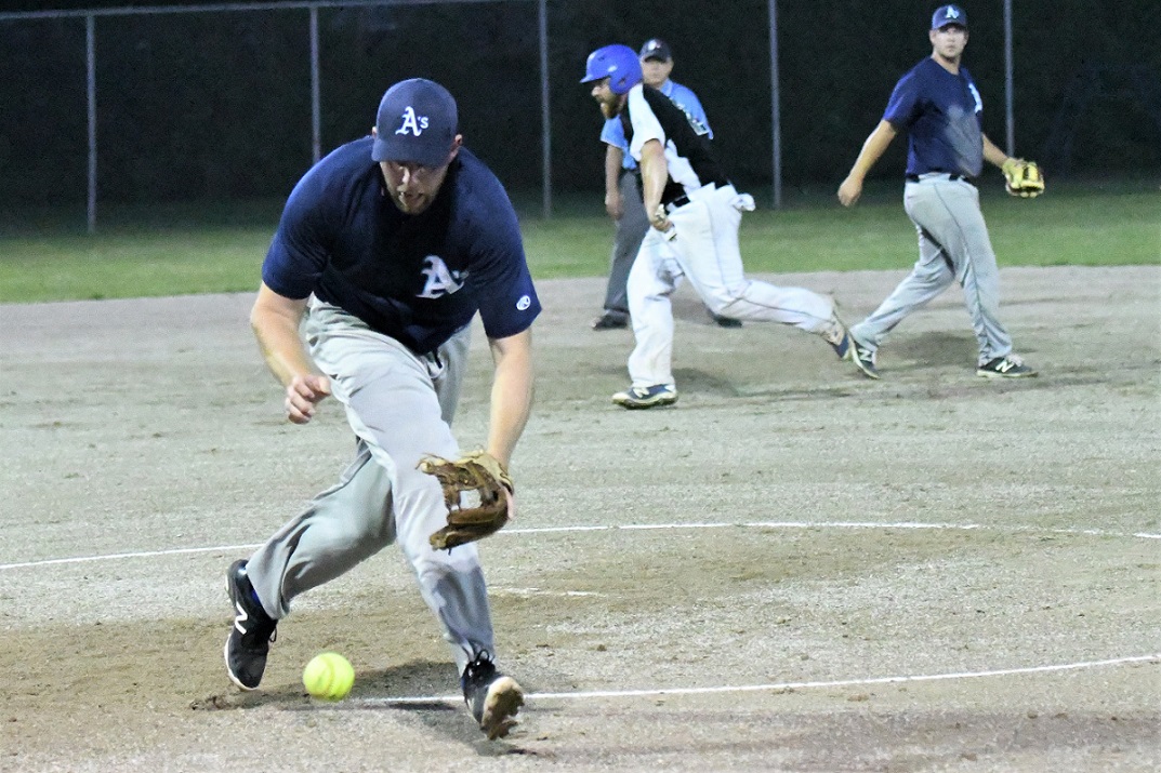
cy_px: 386
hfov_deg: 19.5
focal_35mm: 105
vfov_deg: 13.0
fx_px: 3385
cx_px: 580
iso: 28800
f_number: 2.8
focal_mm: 70
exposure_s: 1/1000
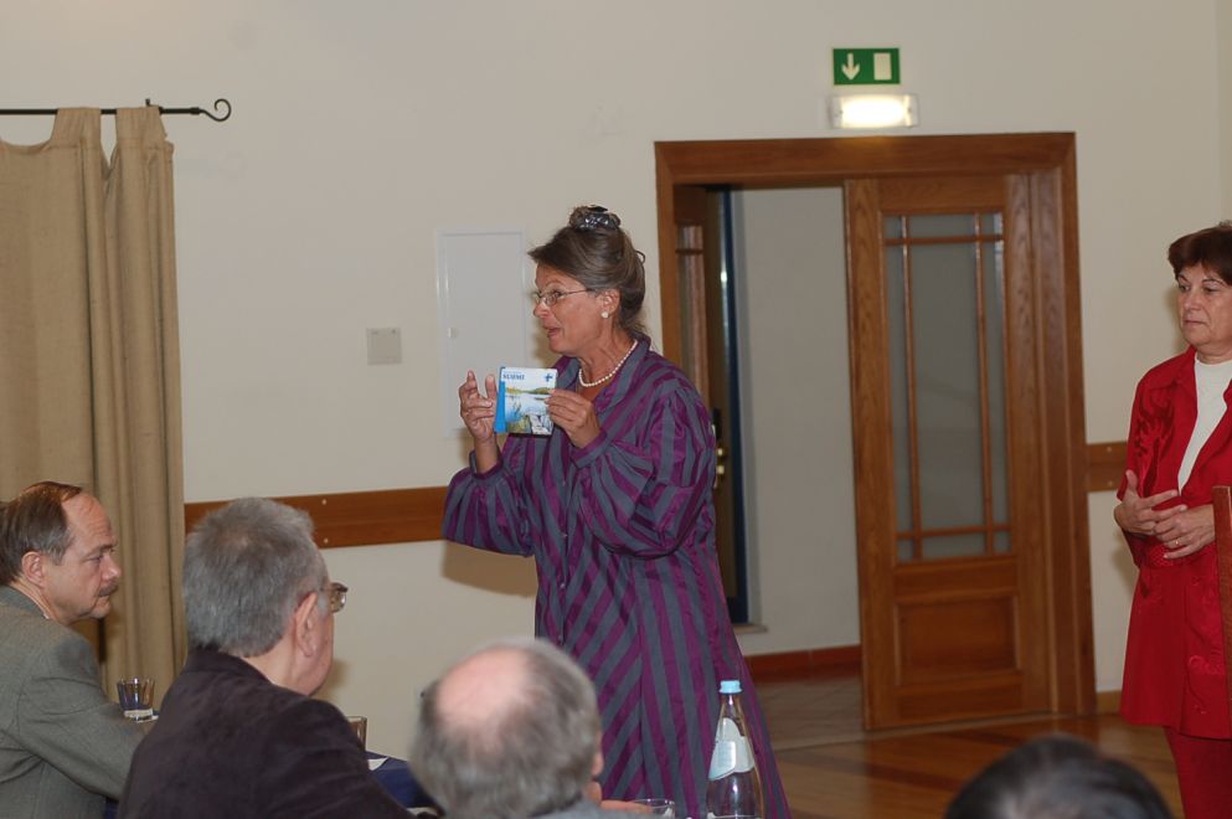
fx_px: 3590
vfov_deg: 13.0
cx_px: 616
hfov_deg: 19.5
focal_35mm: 105
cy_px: 410
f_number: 4
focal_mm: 70
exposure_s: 1/60
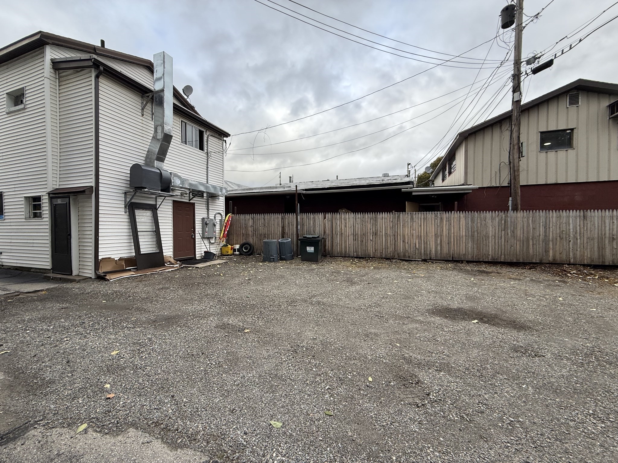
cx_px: 309
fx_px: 250
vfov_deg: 85.7
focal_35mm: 14
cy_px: 232
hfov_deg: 102.1
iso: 64
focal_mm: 2.22
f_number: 2.2
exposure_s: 1/390
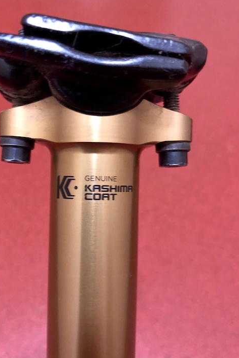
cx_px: 89
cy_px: 189
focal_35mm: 33
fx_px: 328
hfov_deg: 39.7
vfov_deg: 57.2
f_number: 1.8
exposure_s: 1/8
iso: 100
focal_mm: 4
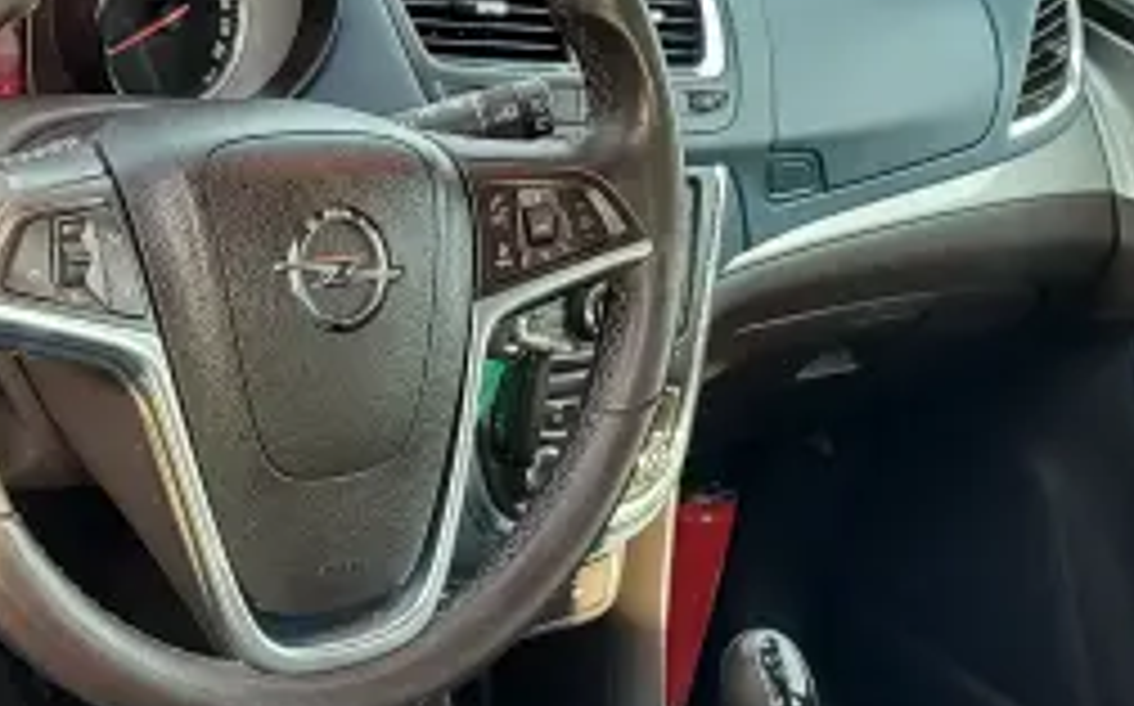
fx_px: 1914
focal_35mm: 62
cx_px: 495
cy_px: 432
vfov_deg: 20.9
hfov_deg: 33.0
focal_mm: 5.56
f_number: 1.8
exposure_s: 1/162
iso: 100
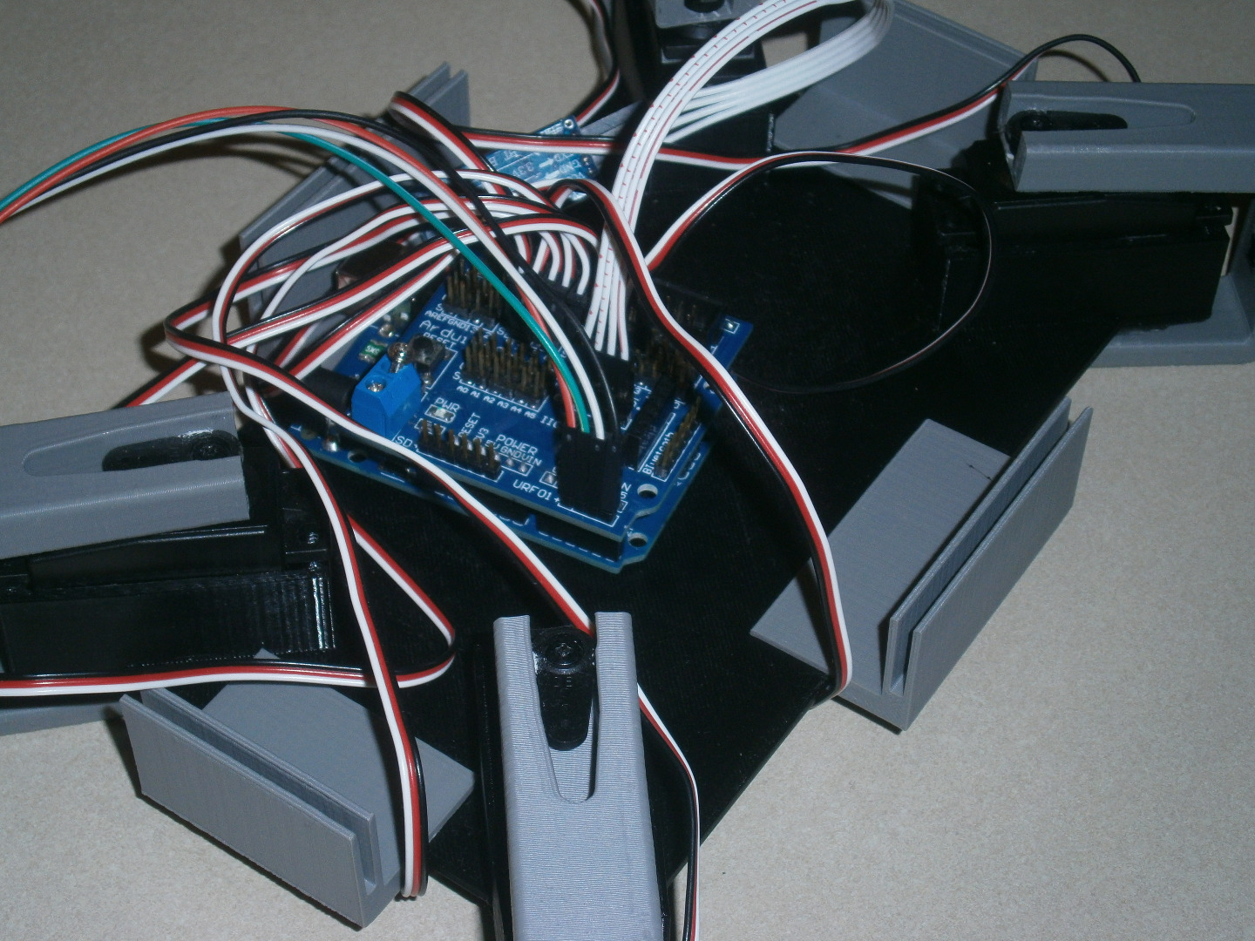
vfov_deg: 20.2
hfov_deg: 26.7
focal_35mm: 73
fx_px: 2647
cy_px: 470
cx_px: 628
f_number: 4.4
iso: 125
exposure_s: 1/50
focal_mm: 13
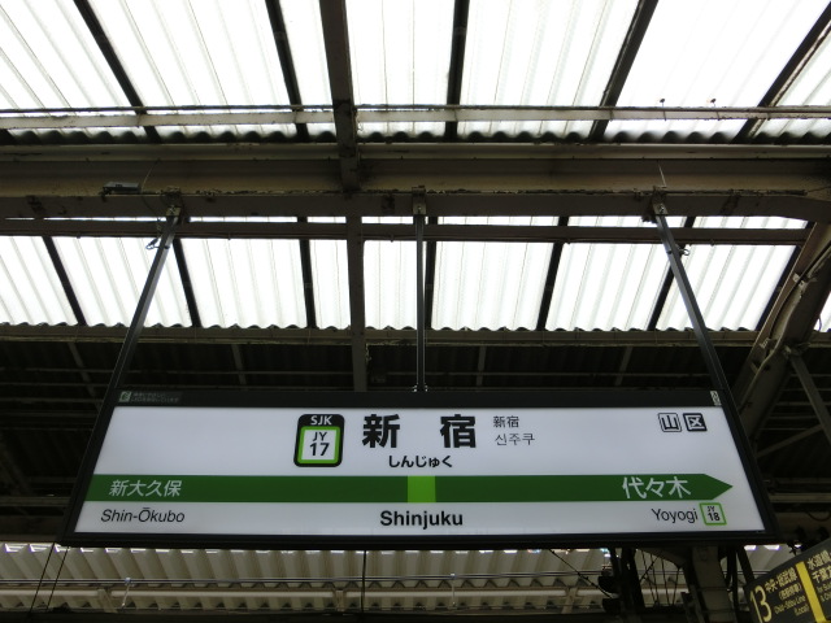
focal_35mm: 25
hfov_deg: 69.4
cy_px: 312
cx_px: 416
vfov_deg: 54.9
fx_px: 600
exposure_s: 1/160
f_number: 3.5
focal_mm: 4.5
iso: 80
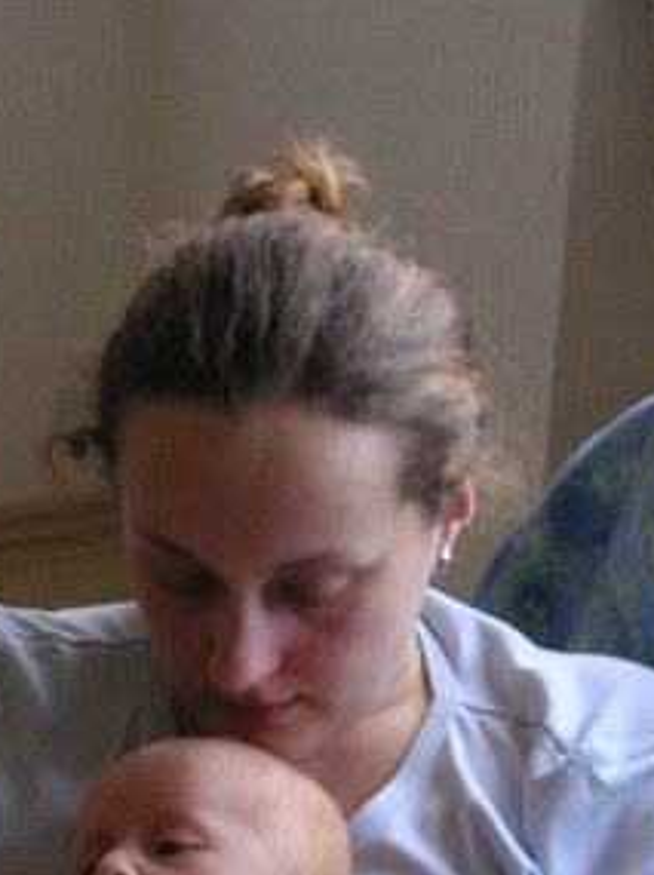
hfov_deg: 14.2
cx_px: 286
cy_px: 731
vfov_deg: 18.7
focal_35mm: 104
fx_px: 2626
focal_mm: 6.1
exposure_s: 1/45
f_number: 2.8
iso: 100
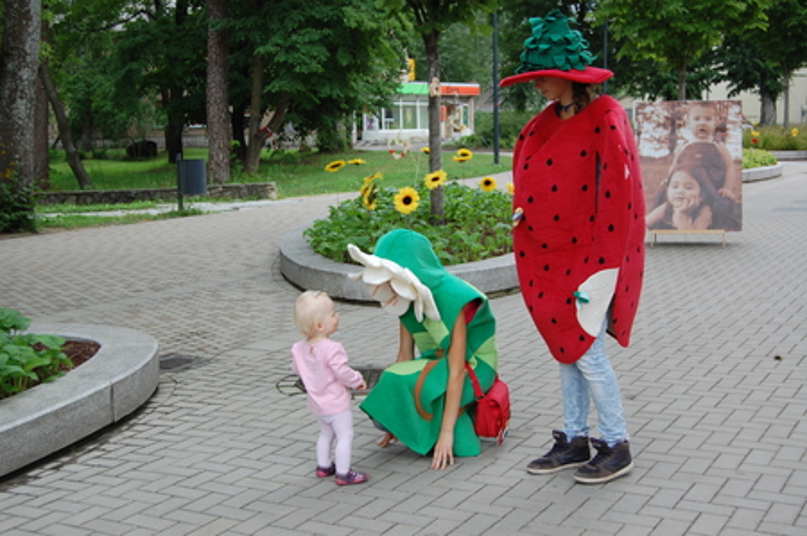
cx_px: 404
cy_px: 268
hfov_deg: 41.2
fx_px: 1075
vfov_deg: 28.0
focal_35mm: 48
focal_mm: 32
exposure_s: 1/160
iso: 200
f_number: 6.3
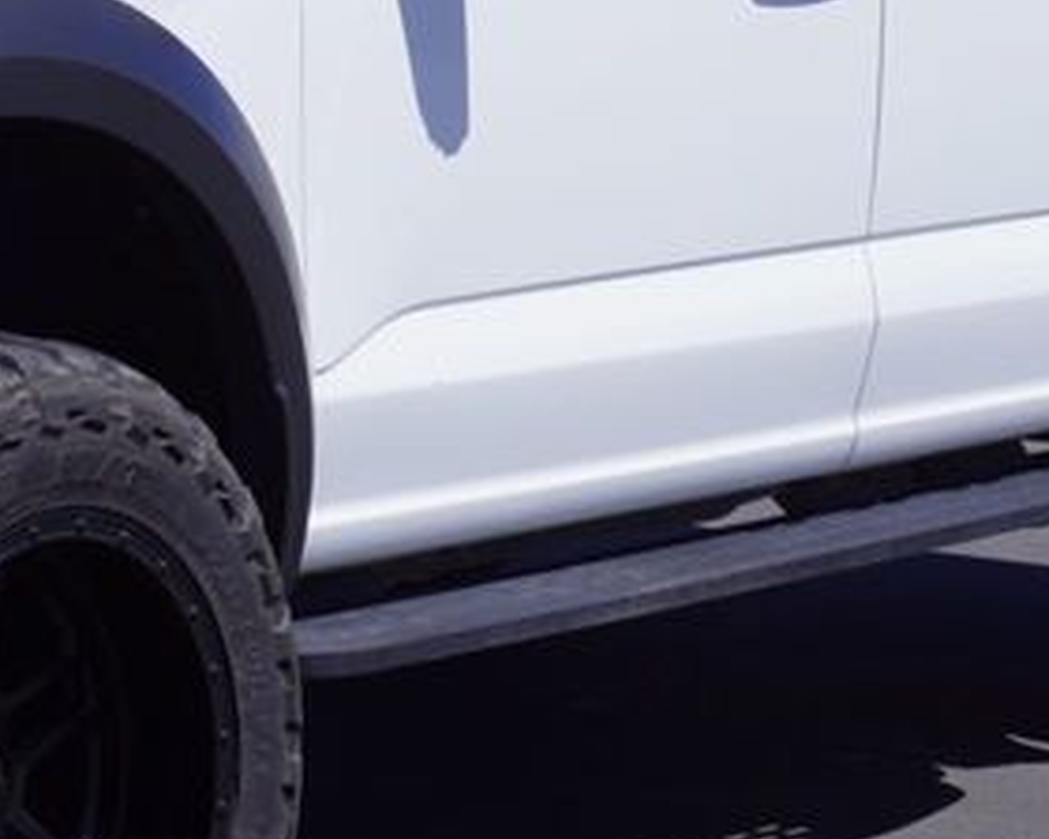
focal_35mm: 160
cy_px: 318
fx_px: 4959
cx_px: -79
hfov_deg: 11.9
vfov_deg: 9.7
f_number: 11
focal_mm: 31
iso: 100
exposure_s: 1/250
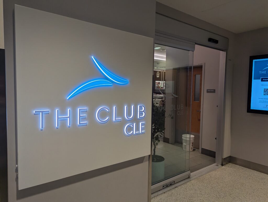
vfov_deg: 56.9
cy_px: 101
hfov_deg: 71.5
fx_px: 186
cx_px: 134
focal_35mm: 24
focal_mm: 6.81
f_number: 1.85
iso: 409
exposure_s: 1/261
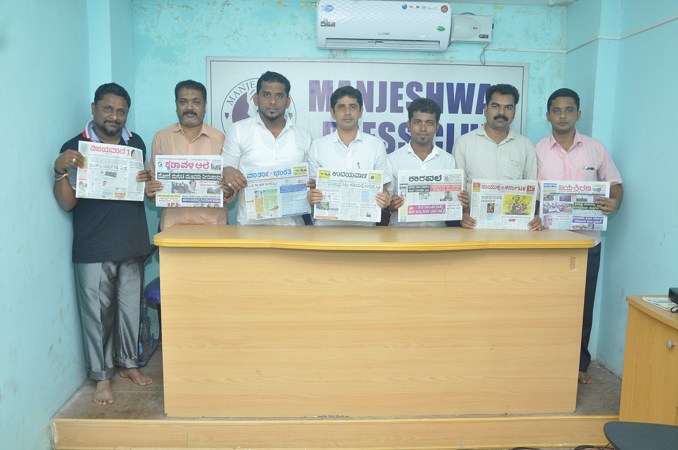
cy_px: 225
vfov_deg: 41.6
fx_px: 593
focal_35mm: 32
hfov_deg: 59.5
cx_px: 339
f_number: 5.6
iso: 500
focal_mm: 21
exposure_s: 1/100
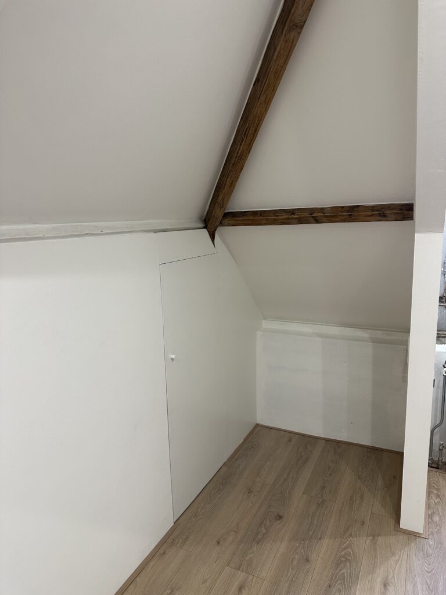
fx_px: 412
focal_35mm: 24
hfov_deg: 56.8
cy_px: 298
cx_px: 223
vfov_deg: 71.6
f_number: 1.78
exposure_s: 1/77
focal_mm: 6.86
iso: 250
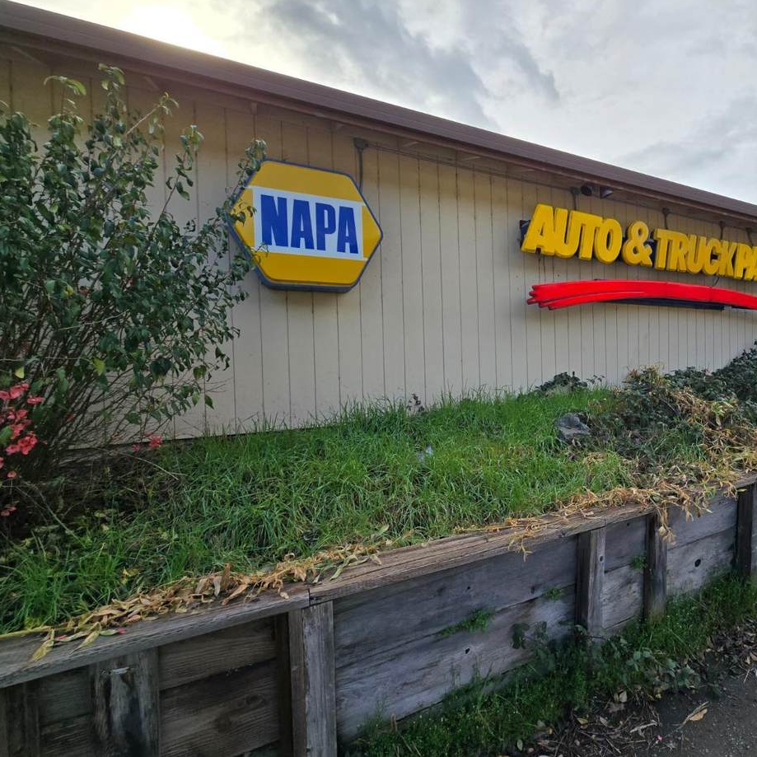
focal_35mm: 16
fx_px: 396
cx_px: 521
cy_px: 365
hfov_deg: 83.6
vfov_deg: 87.4
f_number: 2.2
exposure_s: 1/1050
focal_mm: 2.2
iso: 50
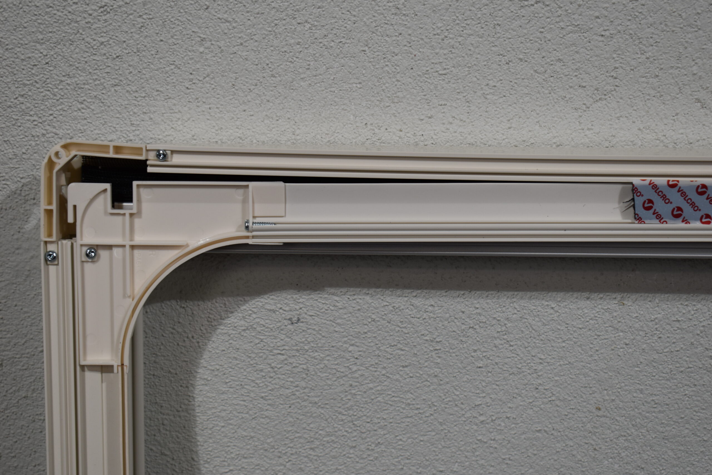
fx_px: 1335
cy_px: 238
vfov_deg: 20.2
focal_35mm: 68
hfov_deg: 29.9
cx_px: 356
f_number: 5.6
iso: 220
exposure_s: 1/125
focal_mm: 45
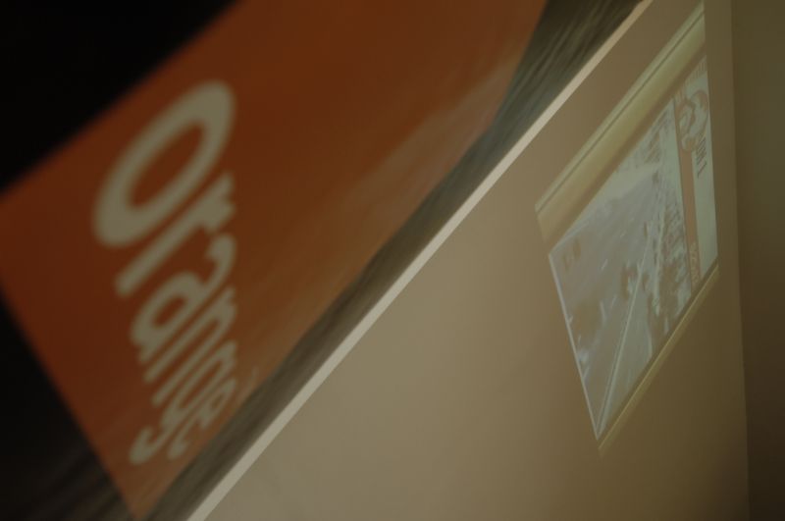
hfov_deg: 49.6
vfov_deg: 34.1
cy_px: 260
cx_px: 392
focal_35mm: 39
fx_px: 849
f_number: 3.2
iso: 320
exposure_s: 1/180
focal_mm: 26
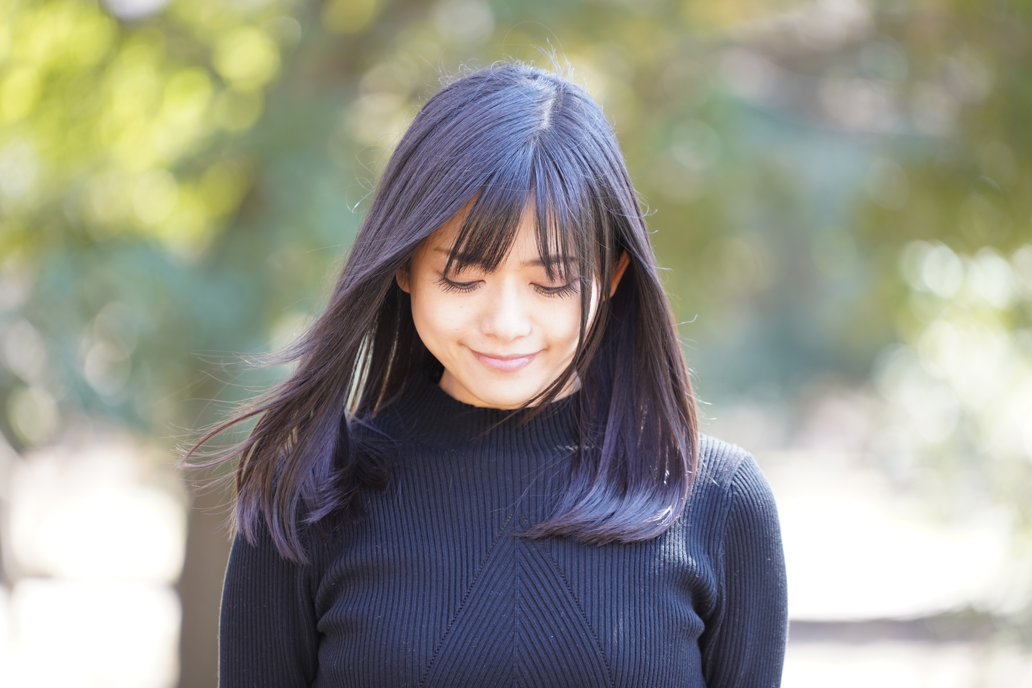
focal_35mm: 200
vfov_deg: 6.9
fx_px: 5733
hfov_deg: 10.3
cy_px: 344
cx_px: 516
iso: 400
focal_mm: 200
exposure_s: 1/80
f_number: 4
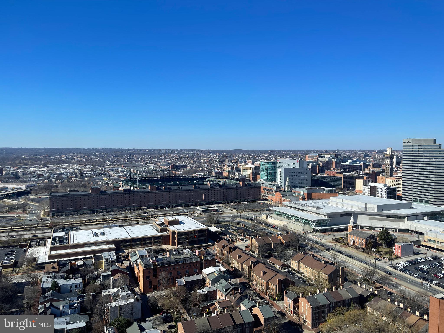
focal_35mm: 26
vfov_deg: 53.1
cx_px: 222
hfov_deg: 67.3
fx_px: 333
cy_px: 166
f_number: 1.6
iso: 32
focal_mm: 5.1
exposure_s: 1/1575
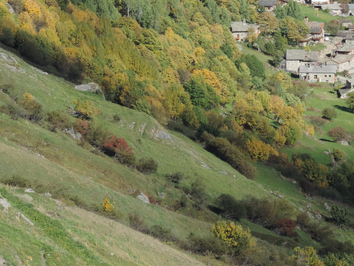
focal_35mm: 193
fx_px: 1974
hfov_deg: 10.2
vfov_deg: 7.7
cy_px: 38
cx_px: 299
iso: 80
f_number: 4.2
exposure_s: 1/400
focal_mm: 18.7
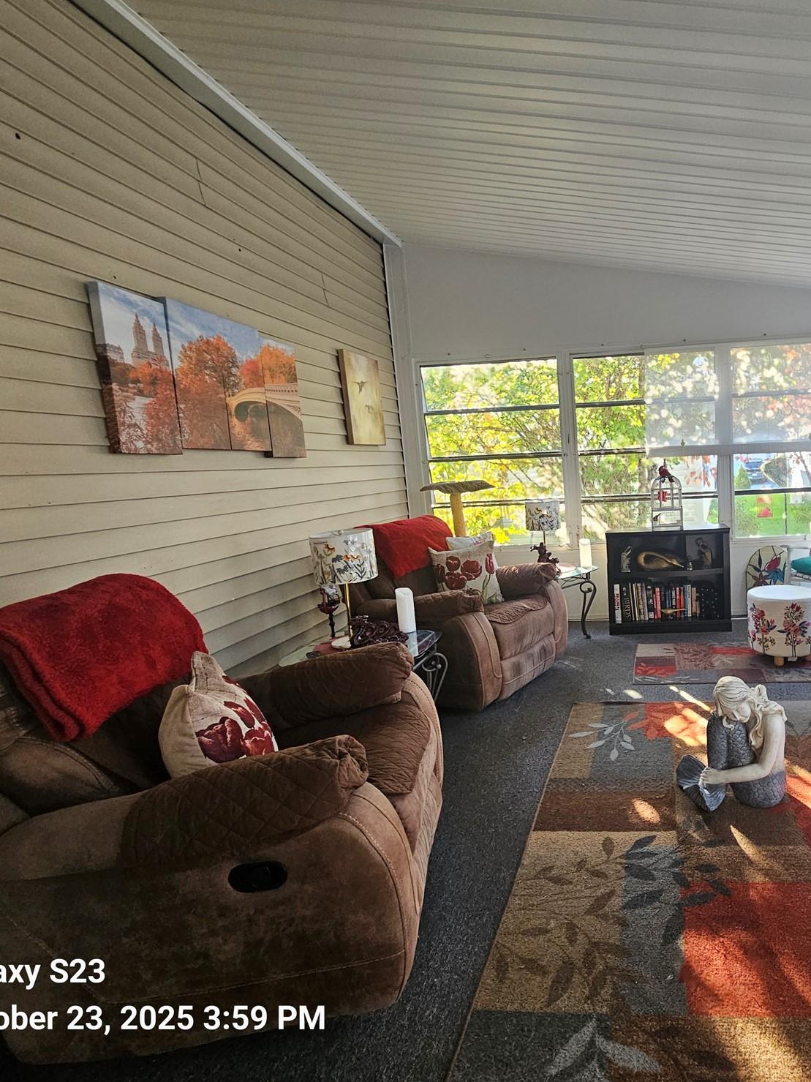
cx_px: 620
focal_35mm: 18
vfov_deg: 87.8
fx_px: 562
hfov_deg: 66.5
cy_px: 541
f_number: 2.2
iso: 160
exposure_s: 1/60
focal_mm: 2.2
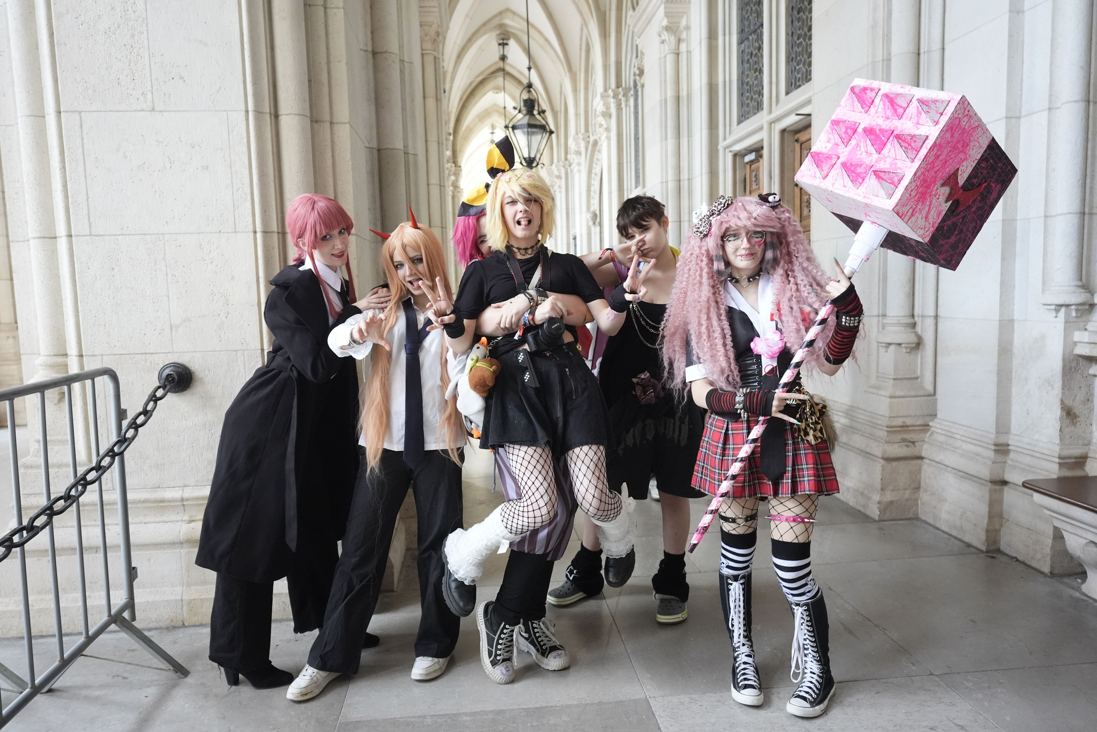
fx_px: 762
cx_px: 548
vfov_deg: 51.3
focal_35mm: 25
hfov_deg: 71.5
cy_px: 366
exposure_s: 1/200
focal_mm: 25
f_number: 5
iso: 4000
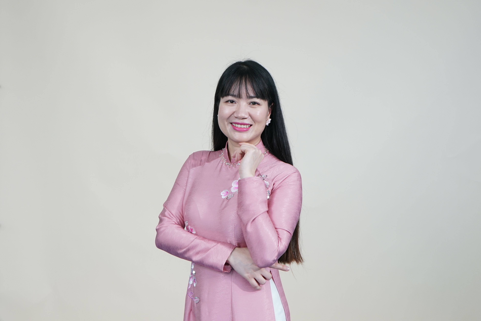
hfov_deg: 38.9
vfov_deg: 26.5
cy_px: 160
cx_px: 240
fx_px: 681
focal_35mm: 51
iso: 500
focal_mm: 34
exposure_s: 1/125
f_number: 4
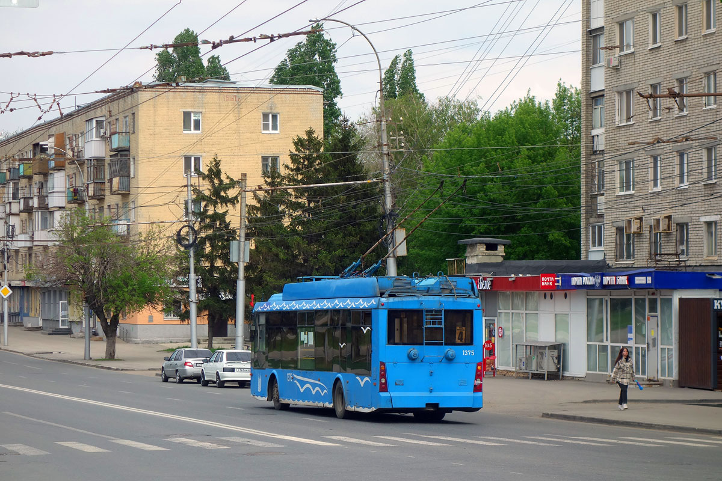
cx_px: 361
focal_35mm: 99
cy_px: 240
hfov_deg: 20.6
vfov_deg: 13.8
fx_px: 1985
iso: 125
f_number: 4.9
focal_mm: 36.95
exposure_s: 1/500
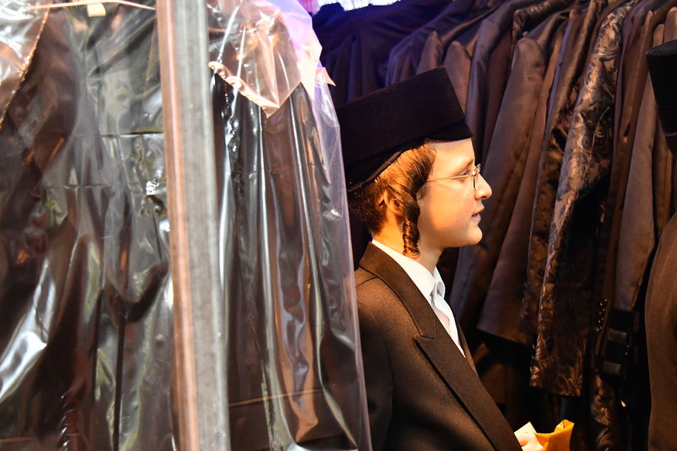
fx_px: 1955
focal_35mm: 104
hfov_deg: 19.6
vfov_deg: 13.2
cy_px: 239
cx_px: 422
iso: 2000
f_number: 5.6
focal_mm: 65
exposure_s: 1/60
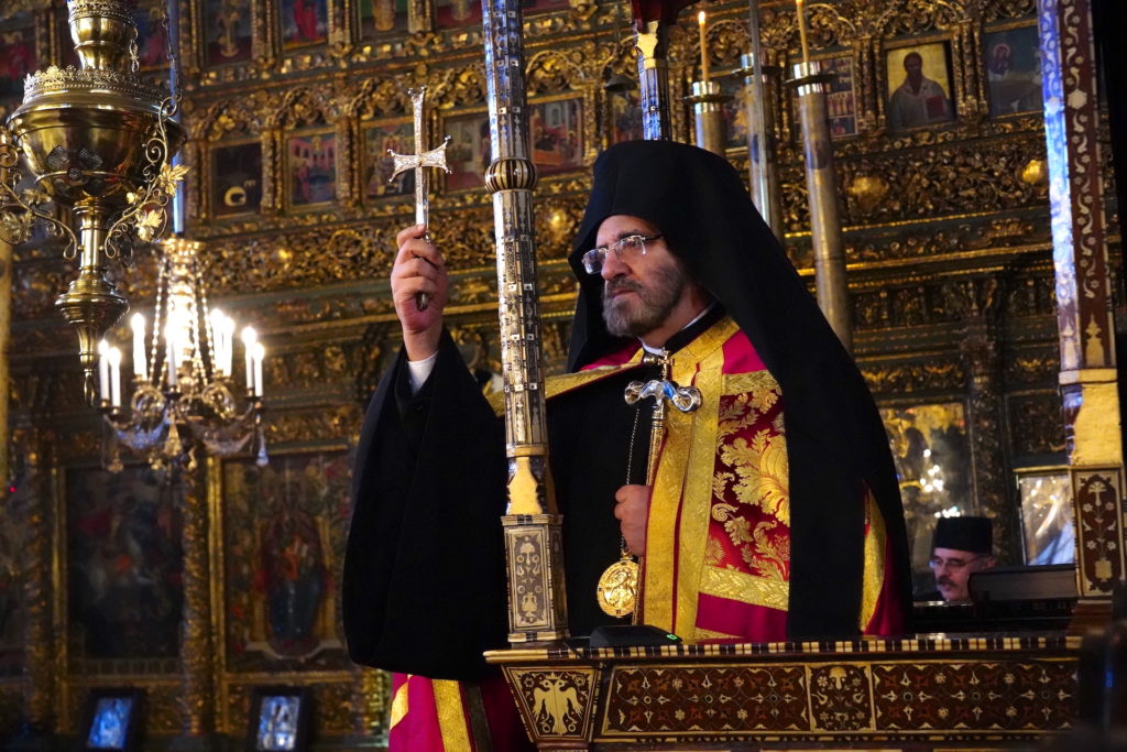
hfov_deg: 38.9
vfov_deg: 26.5
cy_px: 376
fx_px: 1597
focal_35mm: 51
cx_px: 564
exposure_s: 1/160
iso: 16000
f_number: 6.3
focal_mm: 51
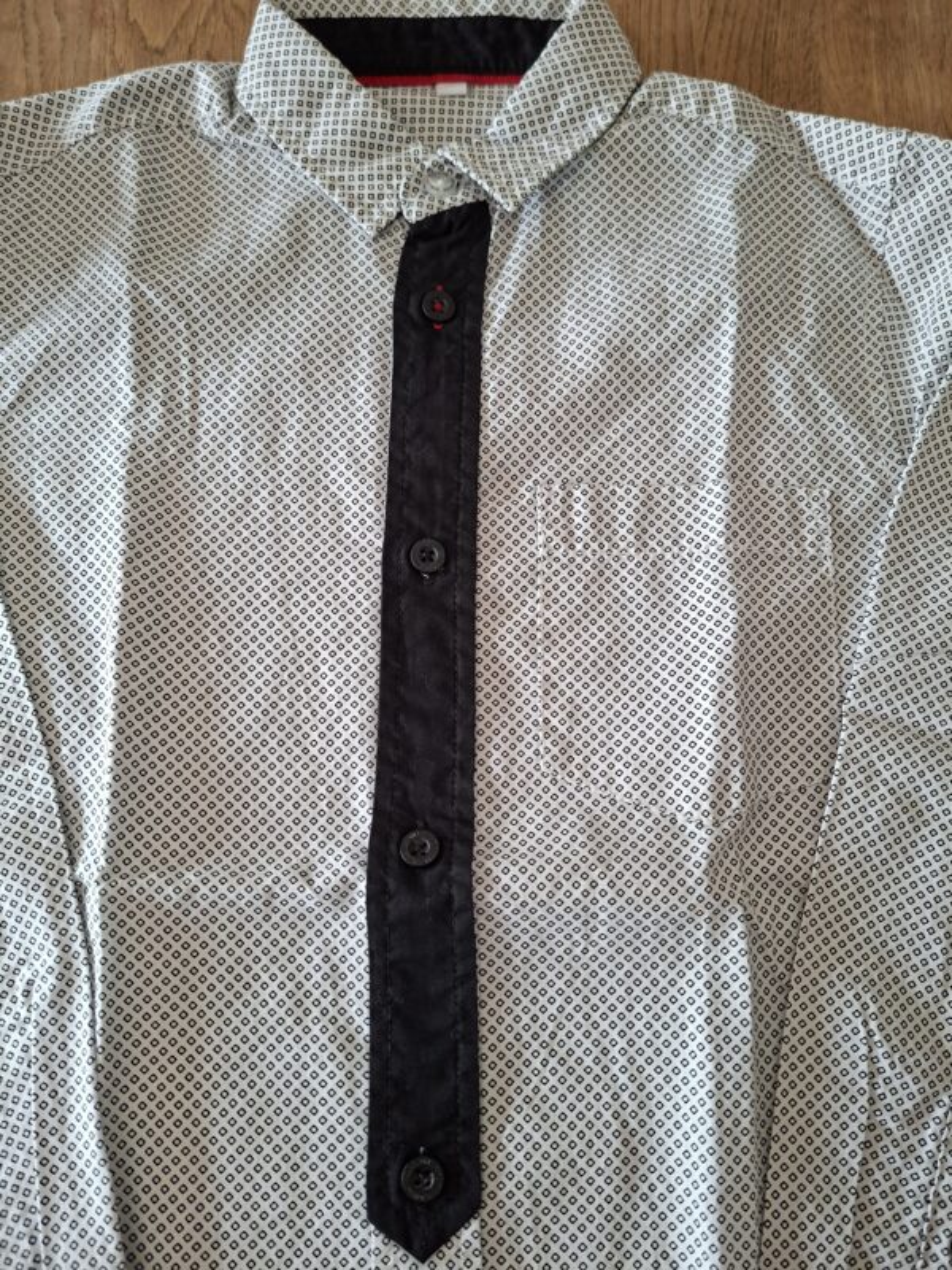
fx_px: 843
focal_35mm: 23
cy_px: 635
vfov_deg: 73.9
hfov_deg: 58.9
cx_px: 476
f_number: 1.8
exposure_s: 1/100
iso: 320
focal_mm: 5.54
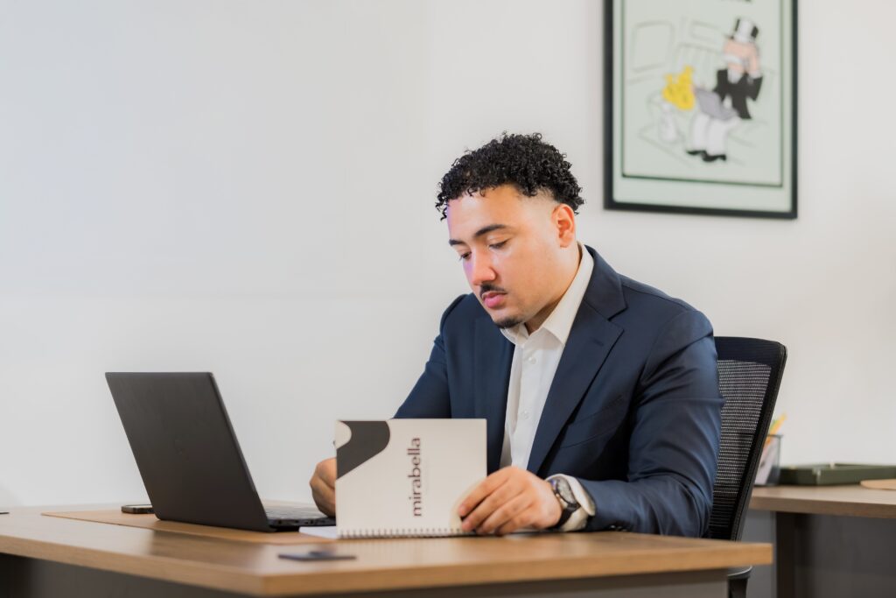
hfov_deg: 24.2
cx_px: 448
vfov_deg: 16.3
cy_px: 299
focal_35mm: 84
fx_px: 2091
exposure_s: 1/200
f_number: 1.4
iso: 640
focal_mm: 56
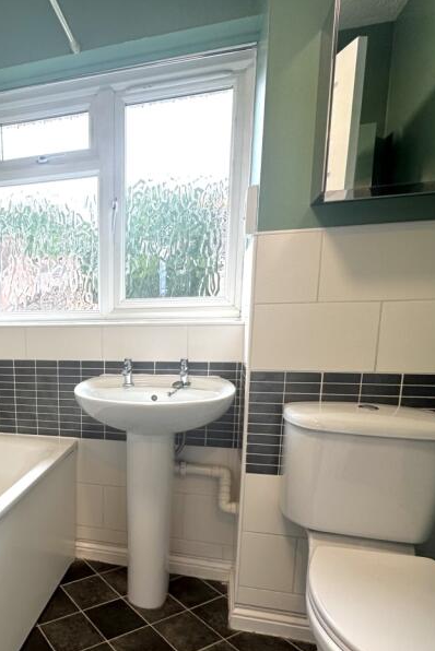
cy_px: 400
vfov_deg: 70.5
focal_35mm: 25
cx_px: 64
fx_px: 453
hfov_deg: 47.4
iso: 50
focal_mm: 2.22
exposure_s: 1/100
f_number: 2.2
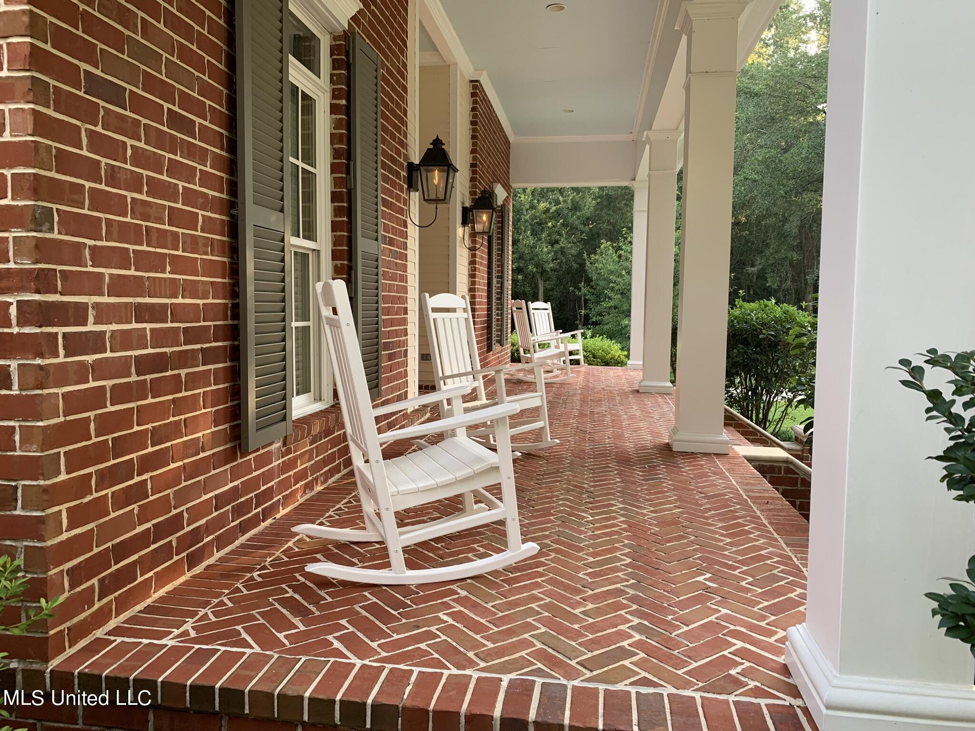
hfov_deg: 67.3
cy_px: 366
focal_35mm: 26
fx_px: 732
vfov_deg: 53.1
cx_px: 488
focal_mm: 4.25
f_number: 1.8
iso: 80
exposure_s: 1/121
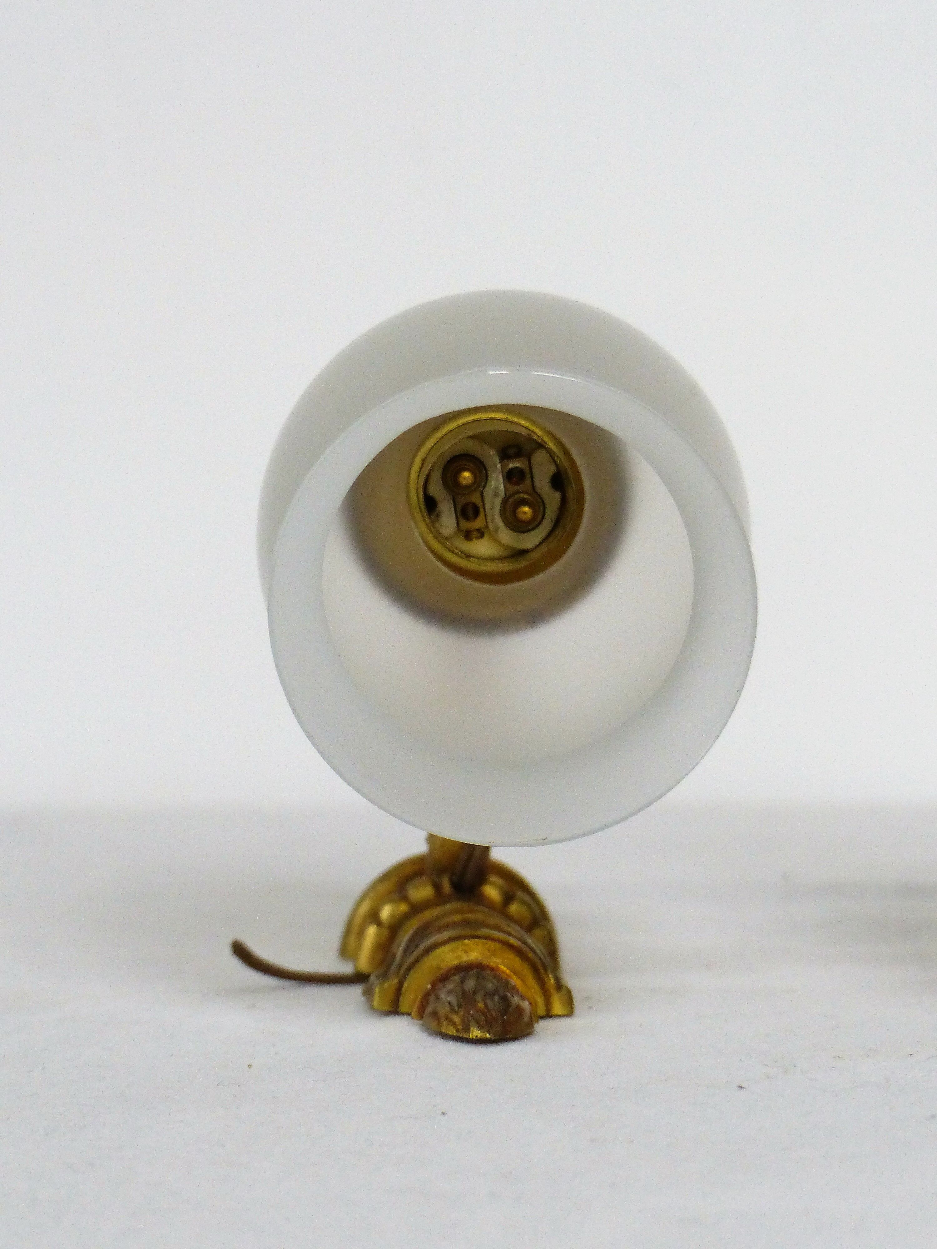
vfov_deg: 9.4
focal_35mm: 211
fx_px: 7615
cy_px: 624
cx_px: 468
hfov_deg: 7.0
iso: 320
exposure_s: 1/80
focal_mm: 34.5
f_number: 2.8
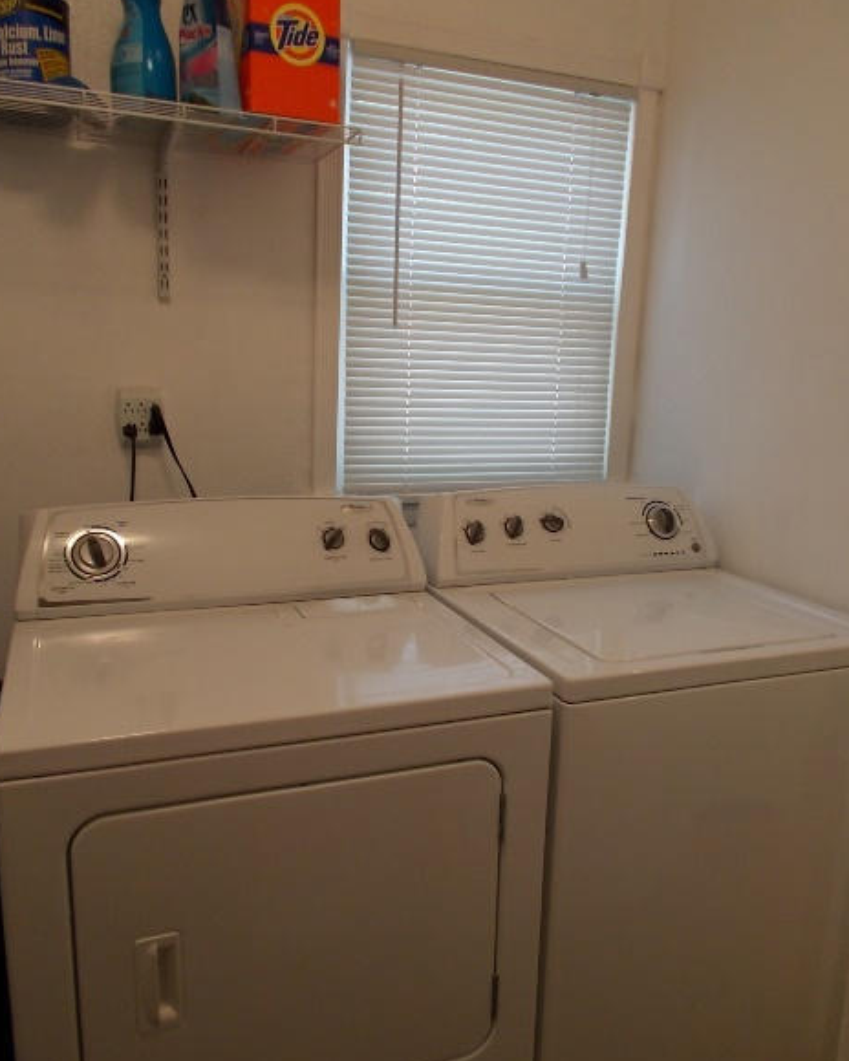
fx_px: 879
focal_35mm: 28
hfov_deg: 51.5
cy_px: 545
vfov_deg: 62.2
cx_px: 428
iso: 125
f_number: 3.2
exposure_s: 1/25
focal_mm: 4.6
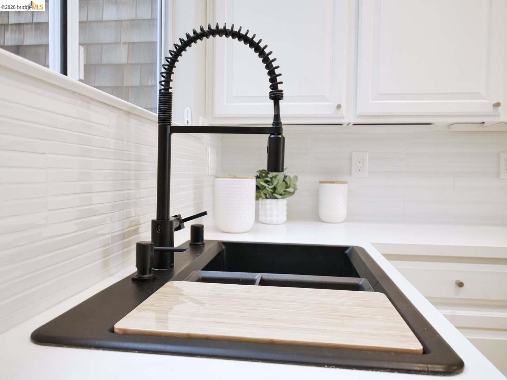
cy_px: 190
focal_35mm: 28
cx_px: 254
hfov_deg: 63.4
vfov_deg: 49.7
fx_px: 410
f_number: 3.2
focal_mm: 14
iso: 800
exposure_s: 1/160
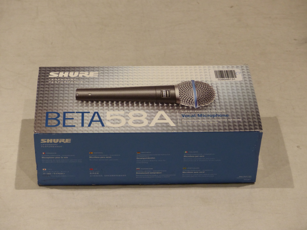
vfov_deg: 15.2
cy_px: 115
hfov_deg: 20.2
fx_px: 860
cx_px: 154
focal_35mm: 97
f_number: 2.8
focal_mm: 17.4
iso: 200
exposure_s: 1/60
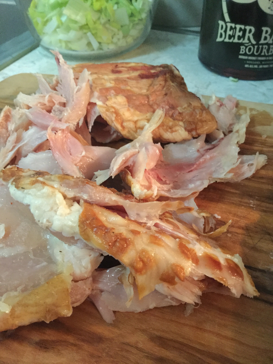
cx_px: 136
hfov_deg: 45.4
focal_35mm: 31
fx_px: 326
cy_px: 182
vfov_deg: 58.4
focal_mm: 3.3
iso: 500
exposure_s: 1/15
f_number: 2.4
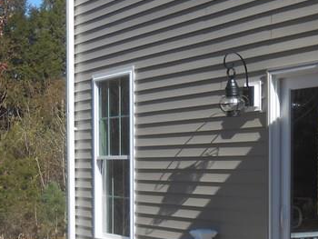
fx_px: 699
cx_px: 225
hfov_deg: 25.4
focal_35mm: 76
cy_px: 204
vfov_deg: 19.1
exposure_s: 1/800
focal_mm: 4.6
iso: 80
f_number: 3.5
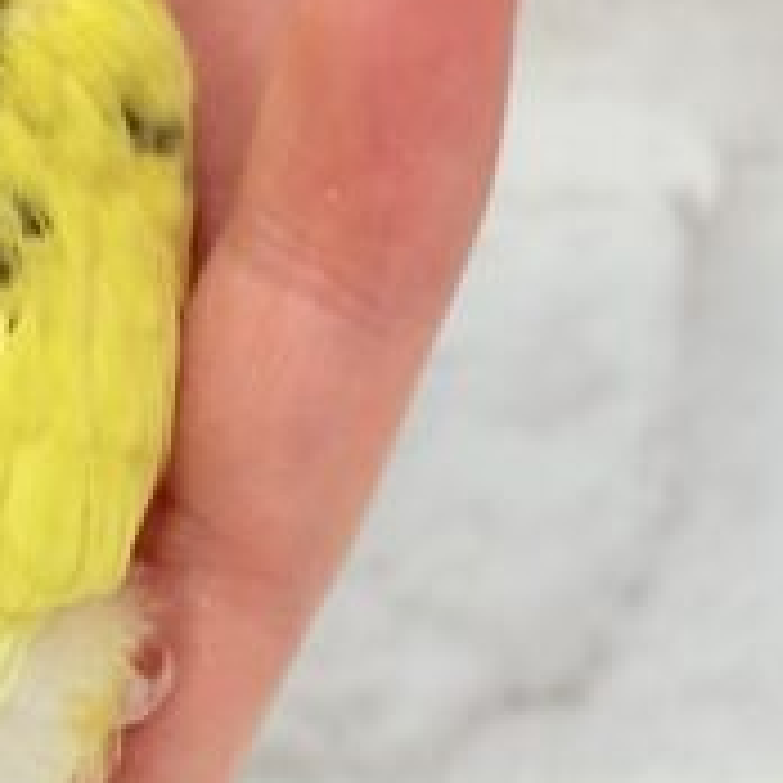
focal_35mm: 169
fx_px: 4325
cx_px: 108
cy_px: 608
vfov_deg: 10.3
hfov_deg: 10.3
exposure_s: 1/100
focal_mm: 5.96
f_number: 1.6
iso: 80
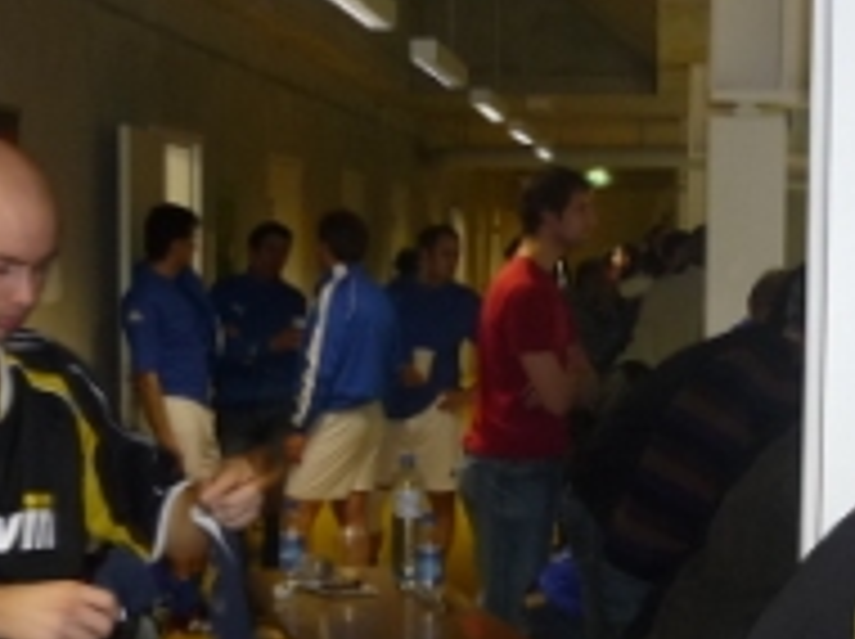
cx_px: 562
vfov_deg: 18.8
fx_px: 1924
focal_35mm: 78
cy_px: 454
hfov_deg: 24.9
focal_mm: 5.5
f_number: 2.8
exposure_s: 1/30
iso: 200
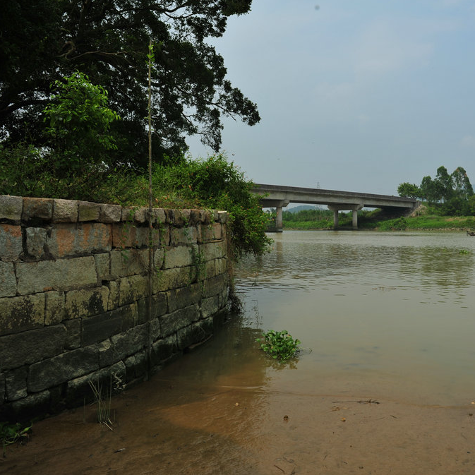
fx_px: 481
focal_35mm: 31
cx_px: 326
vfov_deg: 52.5
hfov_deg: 51.3
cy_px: 238
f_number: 11
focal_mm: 24
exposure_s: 1/250
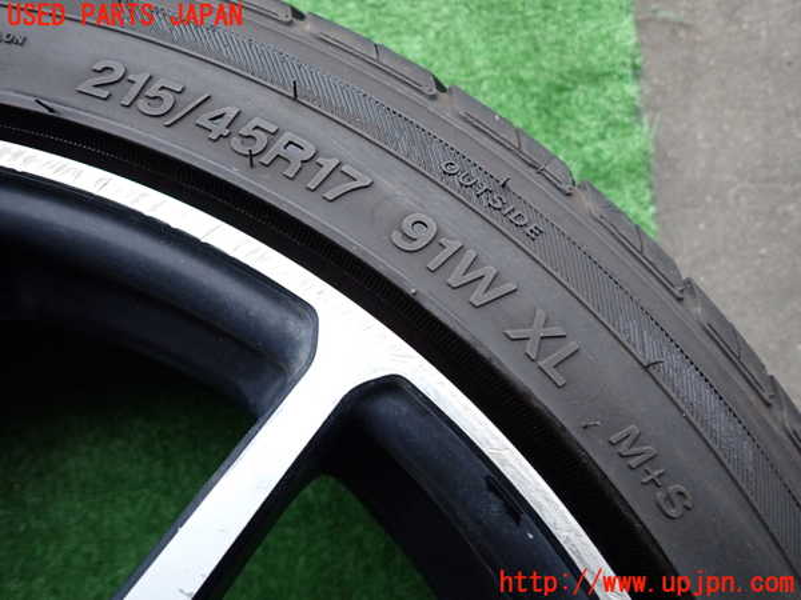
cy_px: 300
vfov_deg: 54.9
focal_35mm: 25
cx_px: 400
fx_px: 578
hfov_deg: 69.4
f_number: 2
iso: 400
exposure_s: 1/125
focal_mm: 4.5
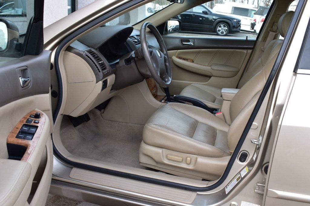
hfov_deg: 53.1
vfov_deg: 36.8
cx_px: 155
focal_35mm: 36
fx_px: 310
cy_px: 103
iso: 400
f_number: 9
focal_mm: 24
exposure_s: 1/125
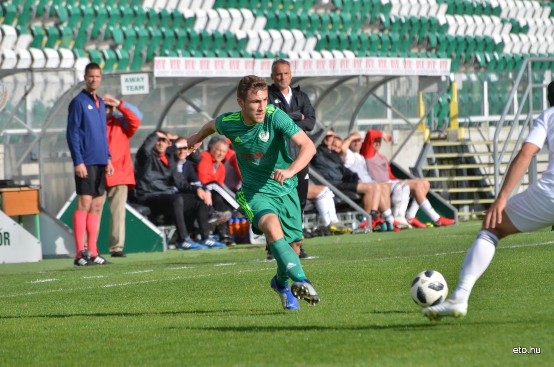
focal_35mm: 390
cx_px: 277
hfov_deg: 5.3
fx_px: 5990
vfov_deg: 3.5
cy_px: 184
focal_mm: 260
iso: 400
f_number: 5.6
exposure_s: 1/2000
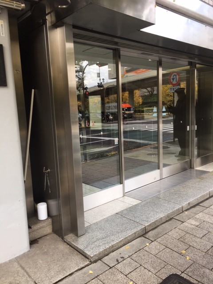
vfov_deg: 61.7
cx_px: 106
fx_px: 238
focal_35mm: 29
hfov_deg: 48.2
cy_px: 142
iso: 32
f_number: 2.2
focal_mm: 4.15
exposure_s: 1/60
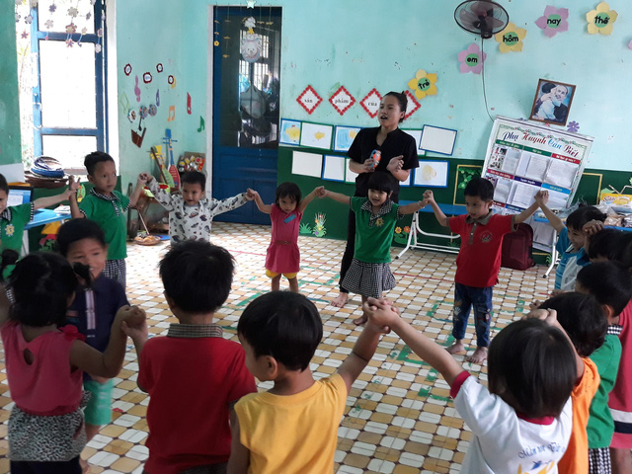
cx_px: 316
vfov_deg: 51.4
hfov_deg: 65.3
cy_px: 237
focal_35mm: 27
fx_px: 493
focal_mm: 3.71
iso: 200
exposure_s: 1/50
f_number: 1.7
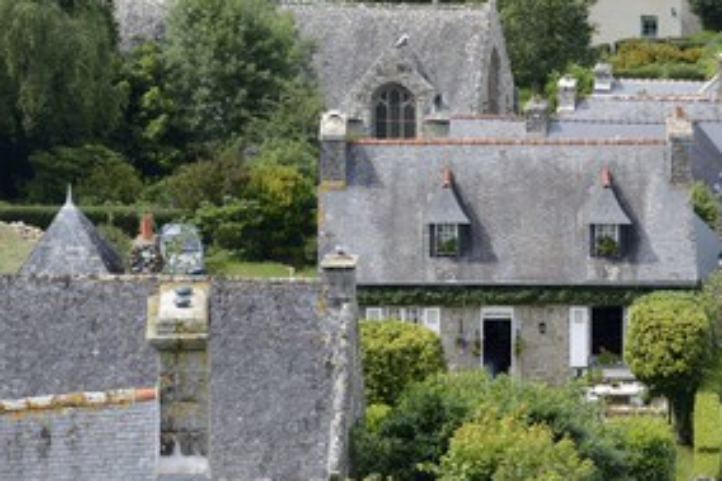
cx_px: 501
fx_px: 5933
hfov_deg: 7.0
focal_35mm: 296
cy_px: 140
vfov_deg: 4.6
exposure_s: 1/320
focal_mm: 200
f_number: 6.3
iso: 200
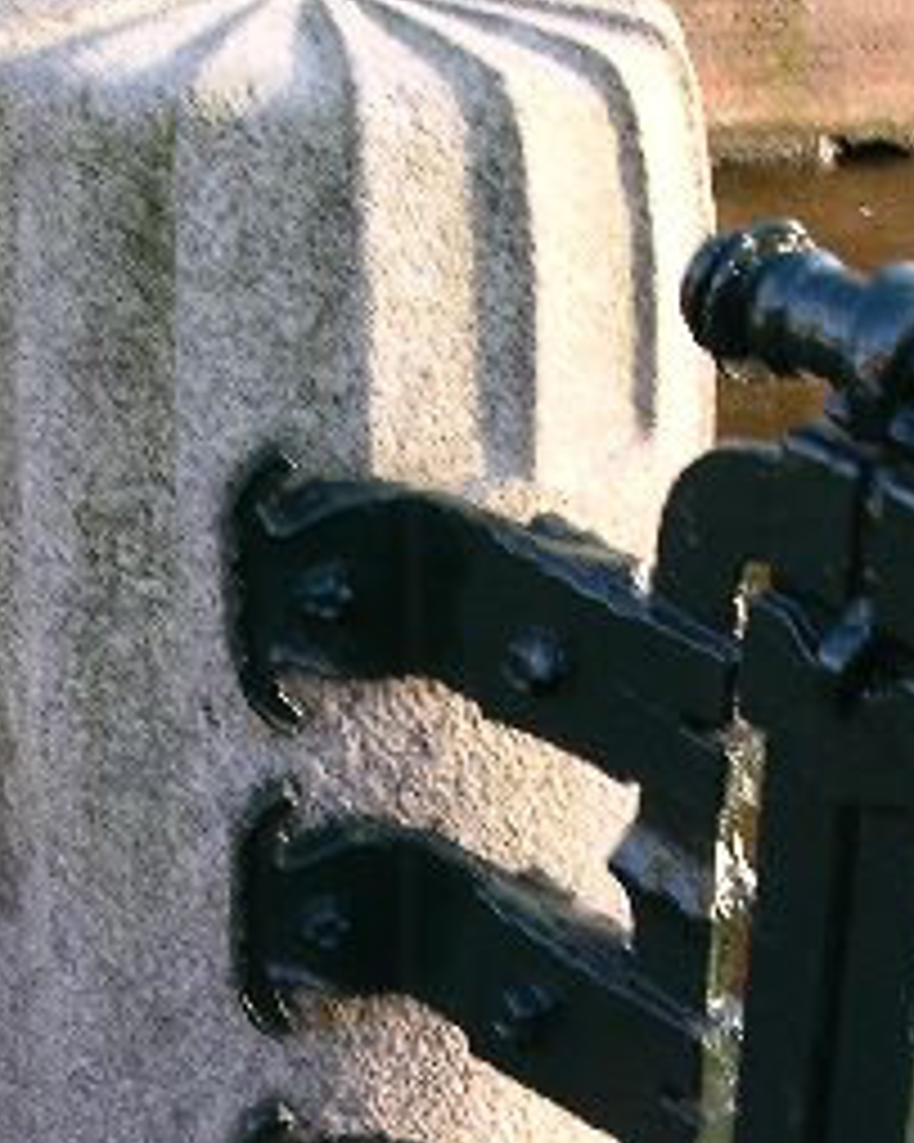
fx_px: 2673
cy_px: 794
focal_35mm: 79
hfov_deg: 19.3
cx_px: 302
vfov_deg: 24.0
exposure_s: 1/43.8
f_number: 4
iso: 50
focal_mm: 8.9
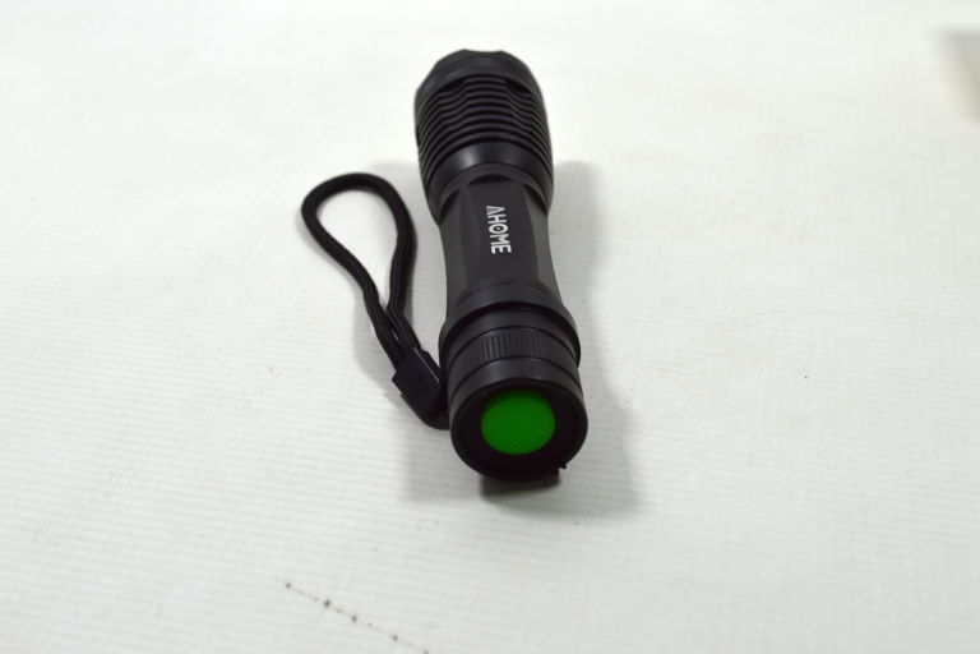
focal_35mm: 48
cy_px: 327
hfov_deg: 41.1
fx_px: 1307
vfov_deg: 28.1
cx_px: 490
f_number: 5.6
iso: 110
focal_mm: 32
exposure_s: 1/60
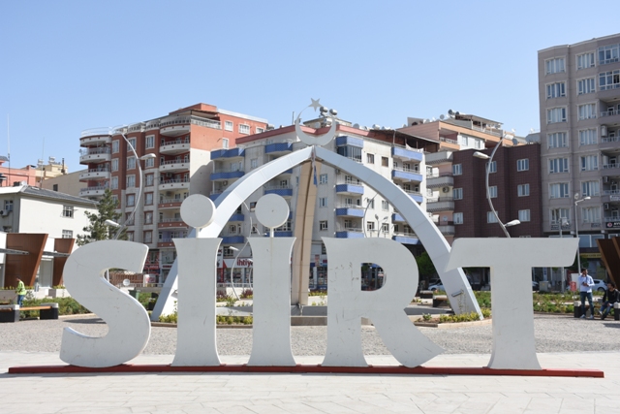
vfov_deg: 34.2
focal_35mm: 39
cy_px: 207
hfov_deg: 49.5
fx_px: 672
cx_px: 310
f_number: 8
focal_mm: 26
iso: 100
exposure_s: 1/250
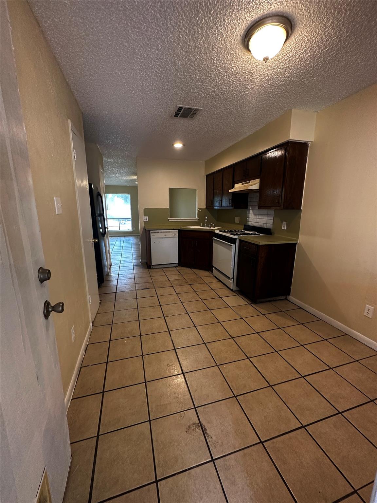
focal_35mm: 14
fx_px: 203
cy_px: 252
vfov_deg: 102.1
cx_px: 188
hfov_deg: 85.7
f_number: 2.2
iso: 200
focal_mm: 2.22
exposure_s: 1/60
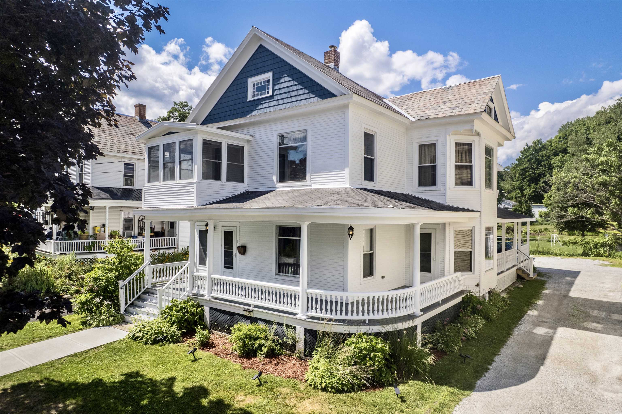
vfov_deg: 57.2
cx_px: 311
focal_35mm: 22
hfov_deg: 78.6
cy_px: 207
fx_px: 380
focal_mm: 8.38
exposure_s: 1/320
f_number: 2.8
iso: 130
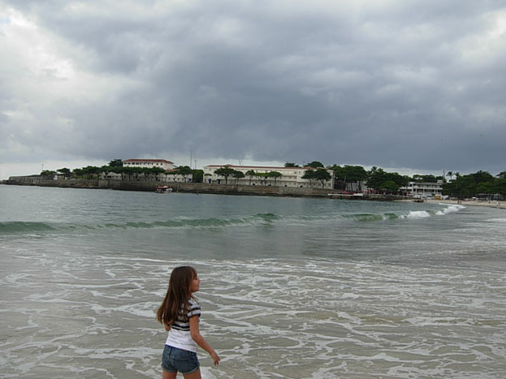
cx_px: 252
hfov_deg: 50.1
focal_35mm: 37
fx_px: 541
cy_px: 189
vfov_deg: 38.7
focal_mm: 7.5
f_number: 4.3
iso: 50
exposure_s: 1/256
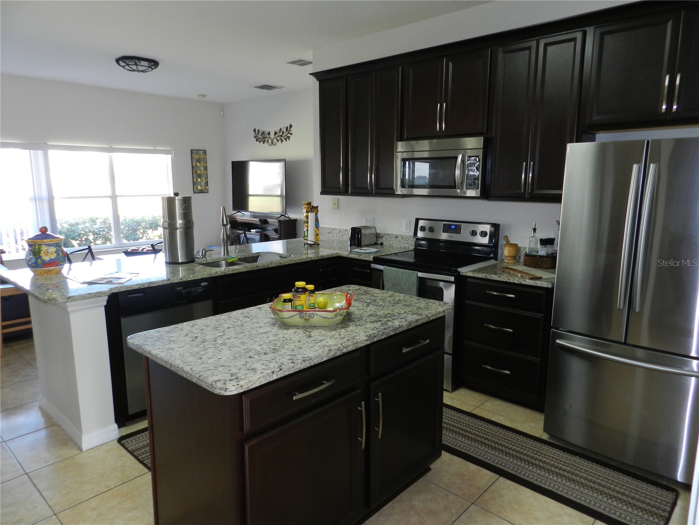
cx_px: 350
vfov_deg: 58.9
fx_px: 464
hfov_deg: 73.9
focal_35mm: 23
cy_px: 262
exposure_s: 1/30
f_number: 3.4
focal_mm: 4
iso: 200
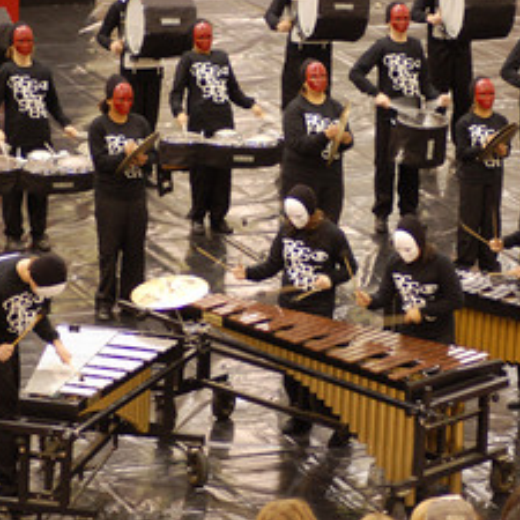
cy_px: 217
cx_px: 354
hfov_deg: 8.1
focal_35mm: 215
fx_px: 3650
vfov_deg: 8.1
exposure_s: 1/25
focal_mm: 95
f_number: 4.2
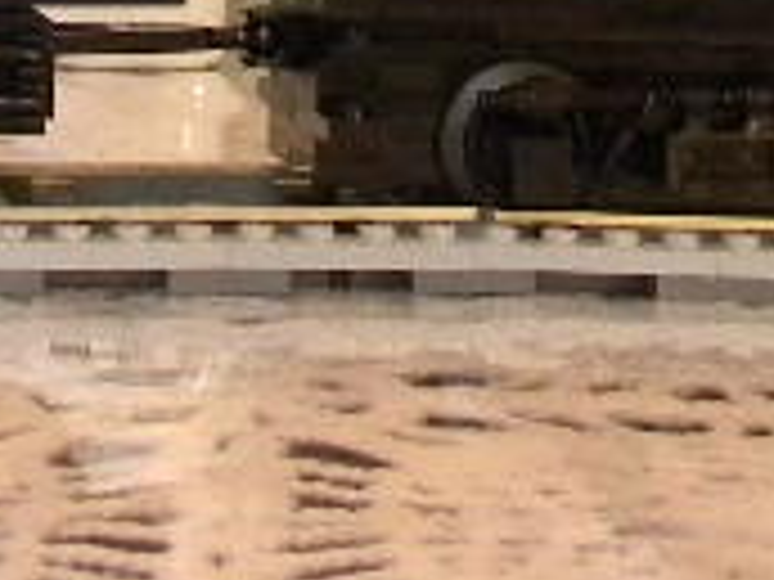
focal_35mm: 167
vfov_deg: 8.7
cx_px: -220
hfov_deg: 11.5
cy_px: -283
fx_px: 3734
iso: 400
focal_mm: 5
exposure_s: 1/16.6
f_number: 3.5
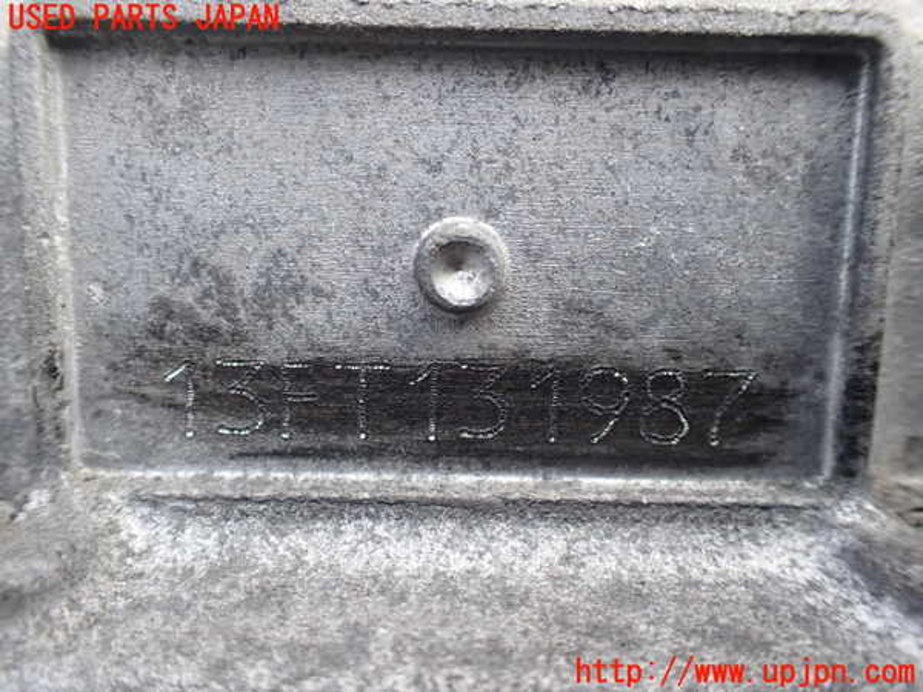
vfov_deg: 46.8
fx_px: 800
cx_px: 462
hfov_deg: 60.0
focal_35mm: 30
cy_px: 346
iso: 250
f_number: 2.3
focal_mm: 5.4
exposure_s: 1/125
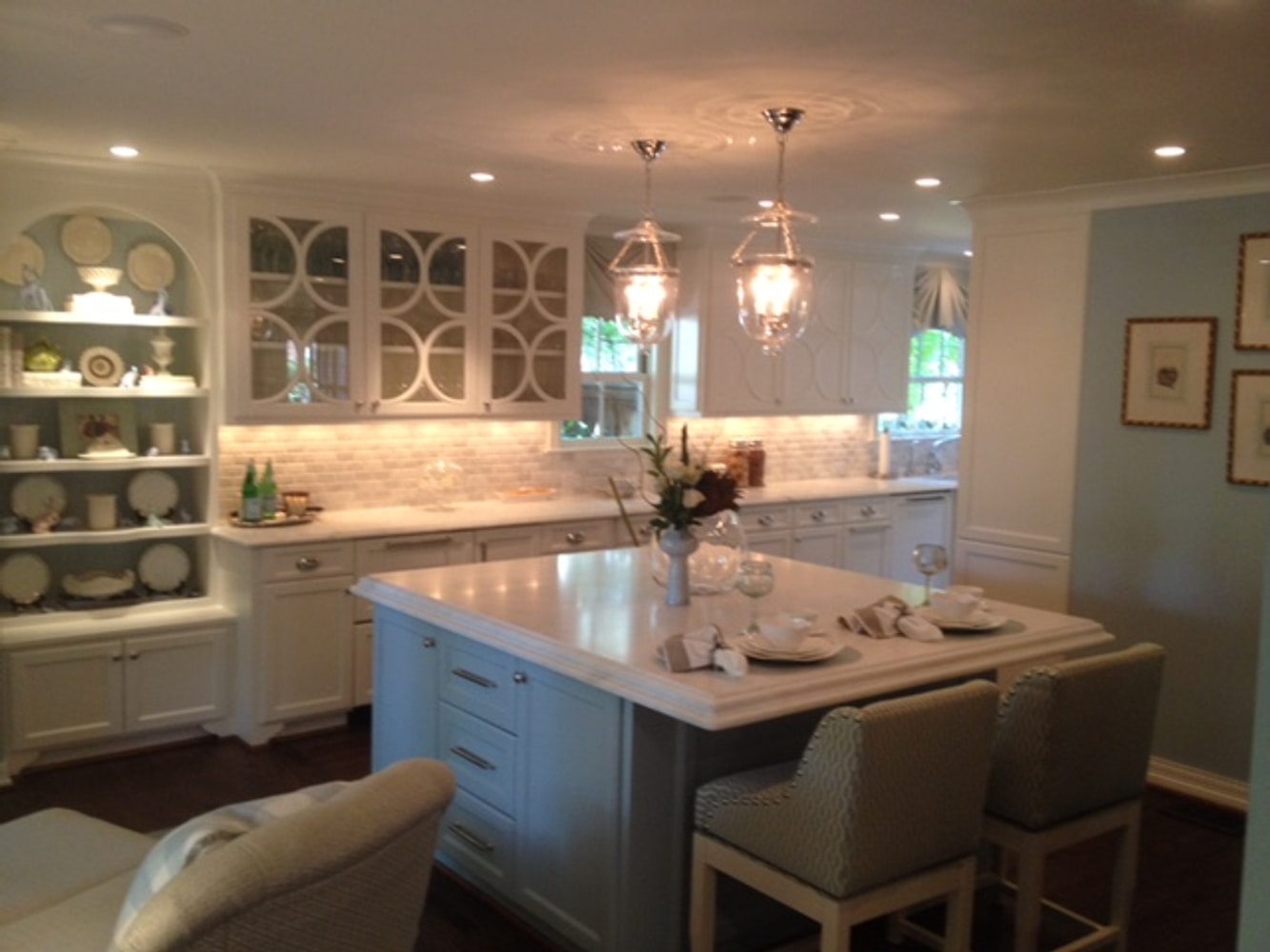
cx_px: 635
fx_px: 1284
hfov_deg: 52.6
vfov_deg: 40.7
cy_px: 476
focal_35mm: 35
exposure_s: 1/20
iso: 125
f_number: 2.4
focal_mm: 4.28
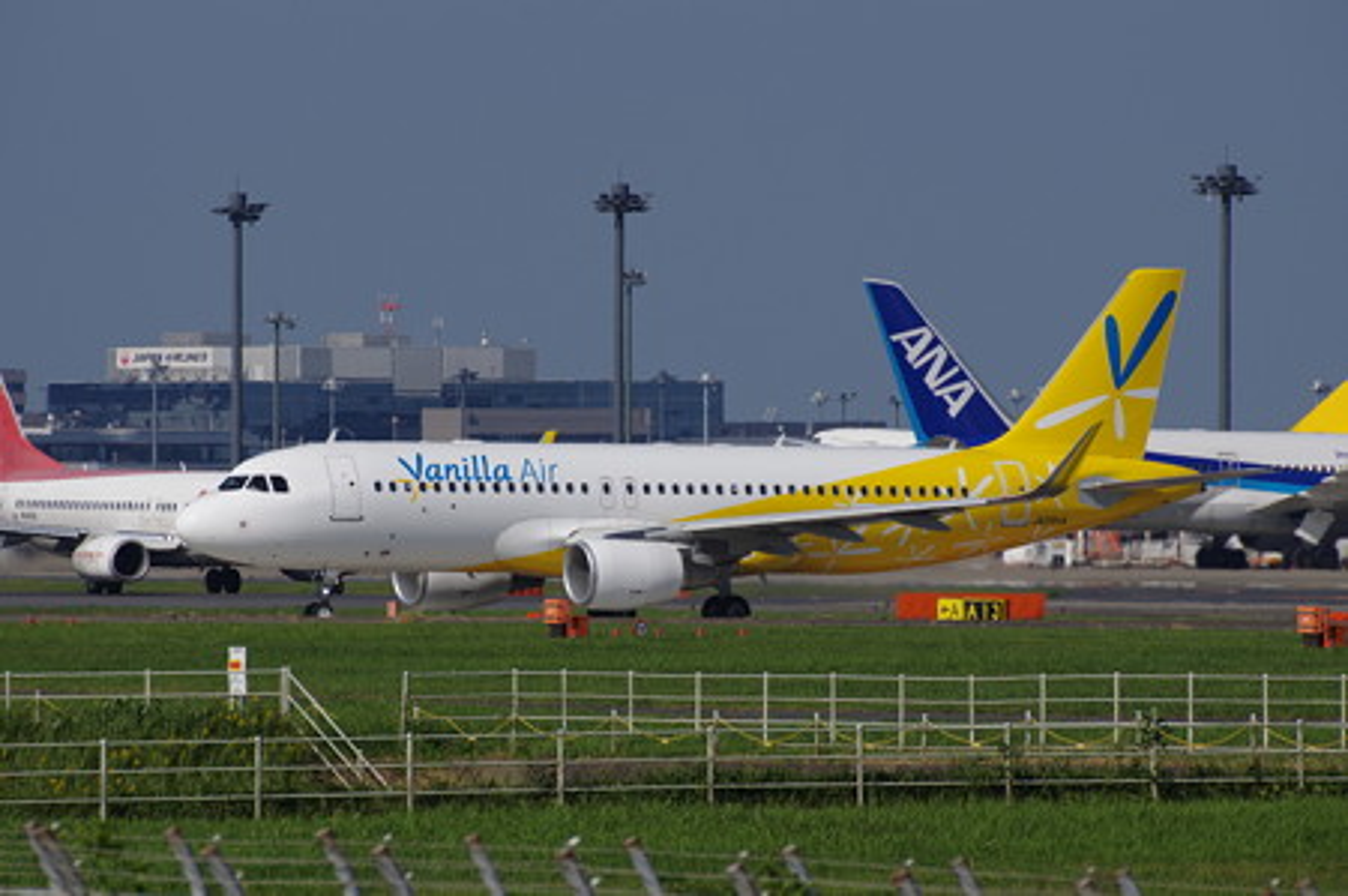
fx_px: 18515
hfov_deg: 4.2
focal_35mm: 495
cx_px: 674
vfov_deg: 2.8
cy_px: 448
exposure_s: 1/800
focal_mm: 330
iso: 160
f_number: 8
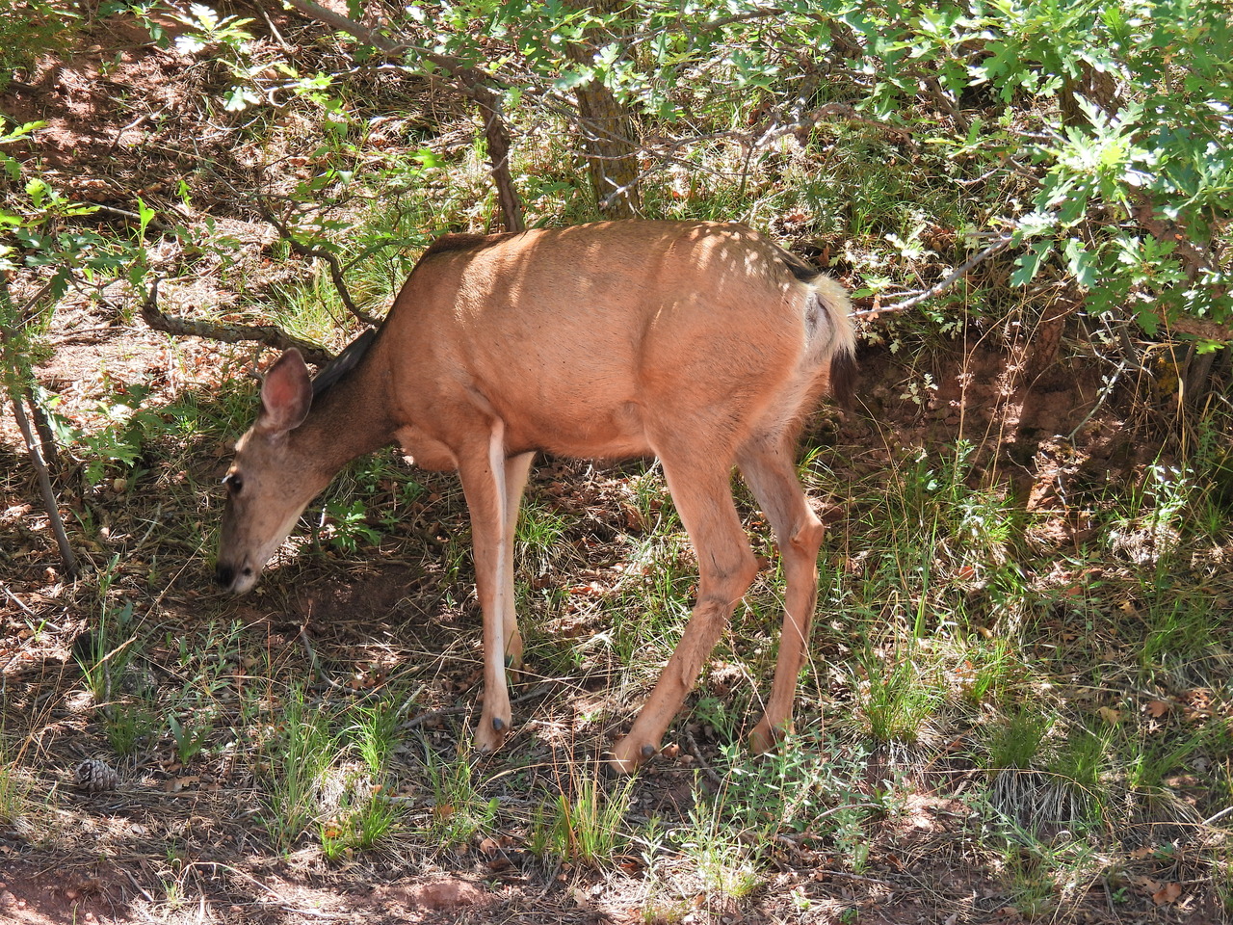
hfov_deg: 8.2
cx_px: 616
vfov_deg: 6.2
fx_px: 8549
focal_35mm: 240
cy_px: 462
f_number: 4.5
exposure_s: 1/125
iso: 100
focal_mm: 42.8
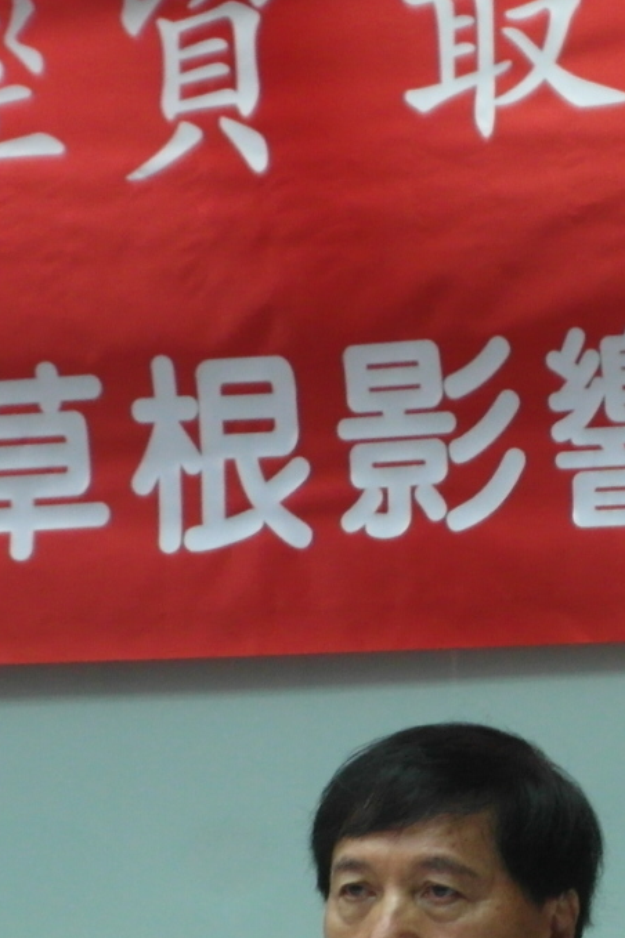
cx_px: 516
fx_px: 5891
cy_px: 814
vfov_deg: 9.1
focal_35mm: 226
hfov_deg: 6.1
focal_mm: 15.6
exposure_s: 1/60
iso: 200
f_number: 2.9
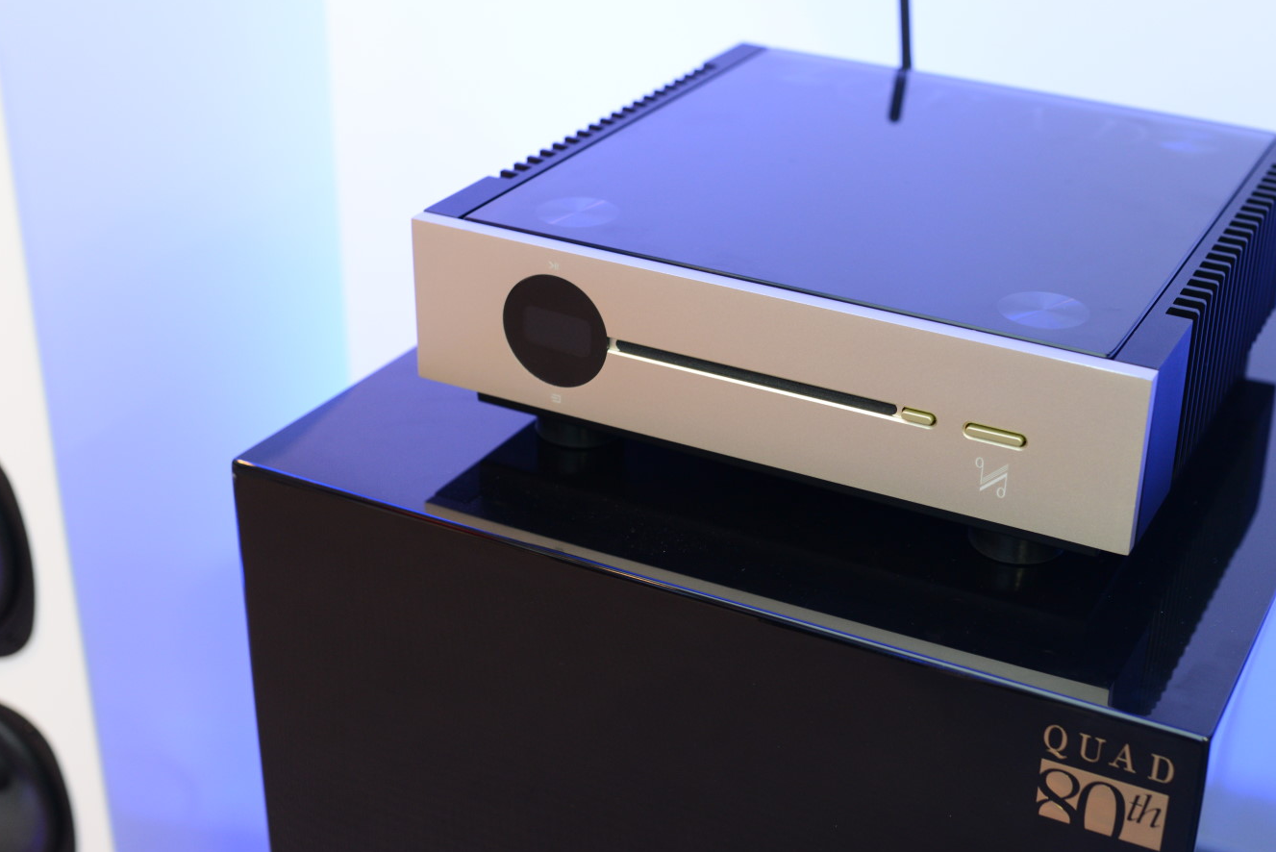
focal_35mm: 54
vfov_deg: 25.1
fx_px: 1915
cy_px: 406
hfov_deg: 36.6
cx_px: 807
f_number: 3.2
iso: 640
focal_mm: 35
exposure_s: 1/50
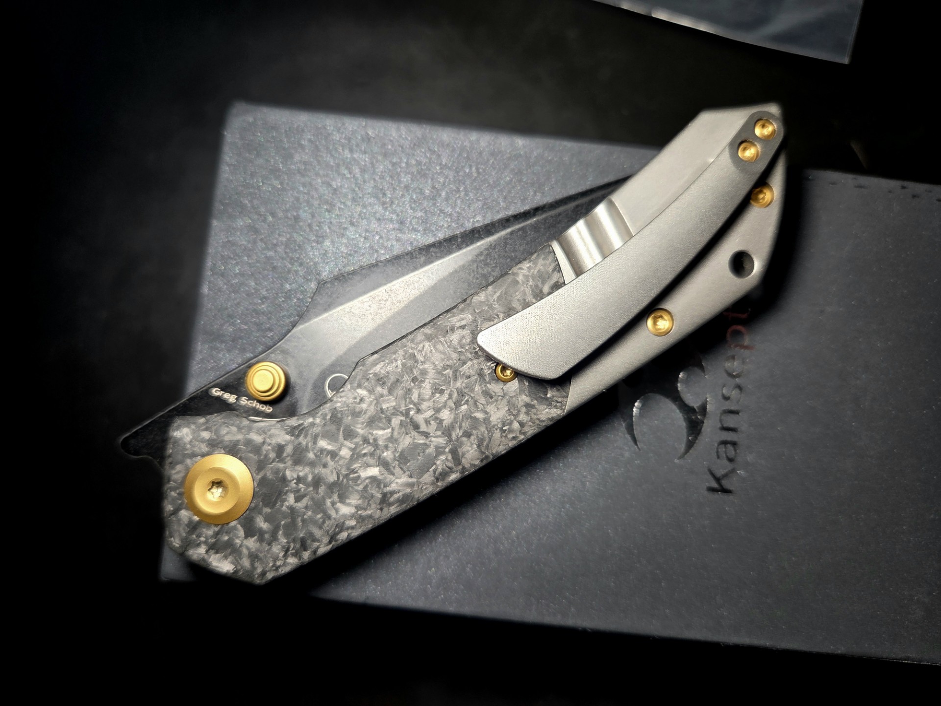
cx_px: 470
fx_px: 625
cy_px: 353
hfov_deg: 73.9
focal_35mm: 23
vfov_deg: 58.9
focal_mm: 5.4
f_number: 1.8
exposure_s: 1/61.3
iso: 100
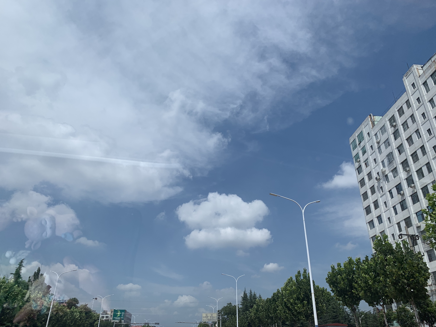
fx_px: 327
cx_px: 218
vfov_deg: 53.1
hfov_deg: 67.3
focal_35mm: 26
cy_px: 164
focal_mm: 4.25
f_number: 1.8
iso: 25
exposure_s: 1/3650
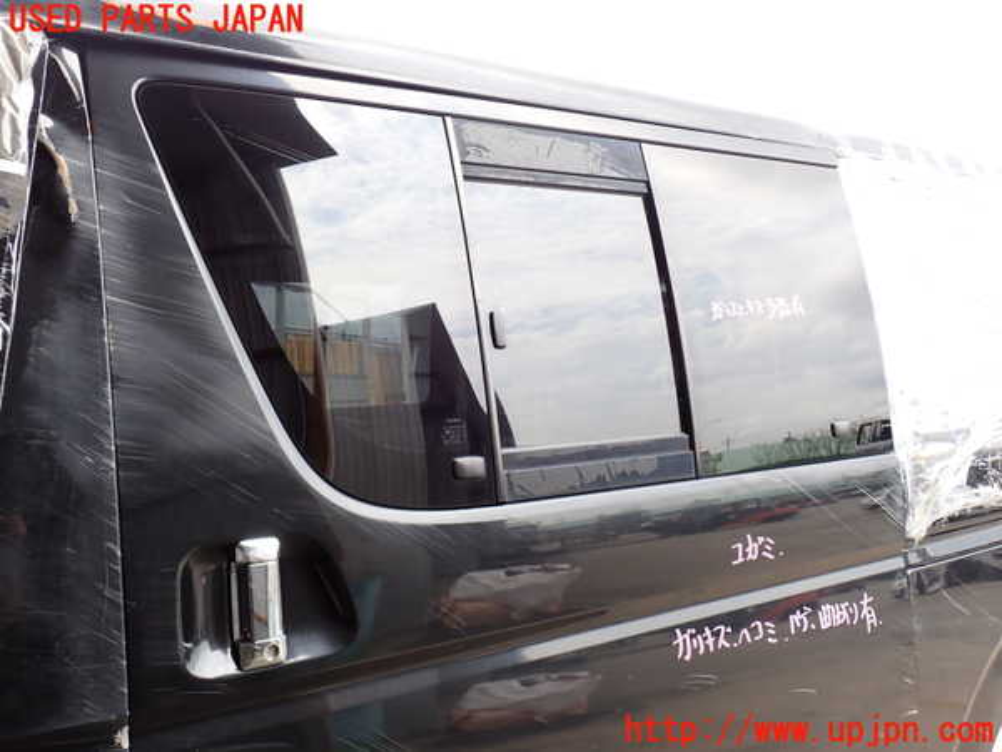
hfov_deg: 60.0
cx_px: 501
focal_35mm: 30
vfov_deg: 46.8
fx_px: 868
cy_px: 376
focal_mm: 5.4
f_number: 3.2
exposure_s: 1/200
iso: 100
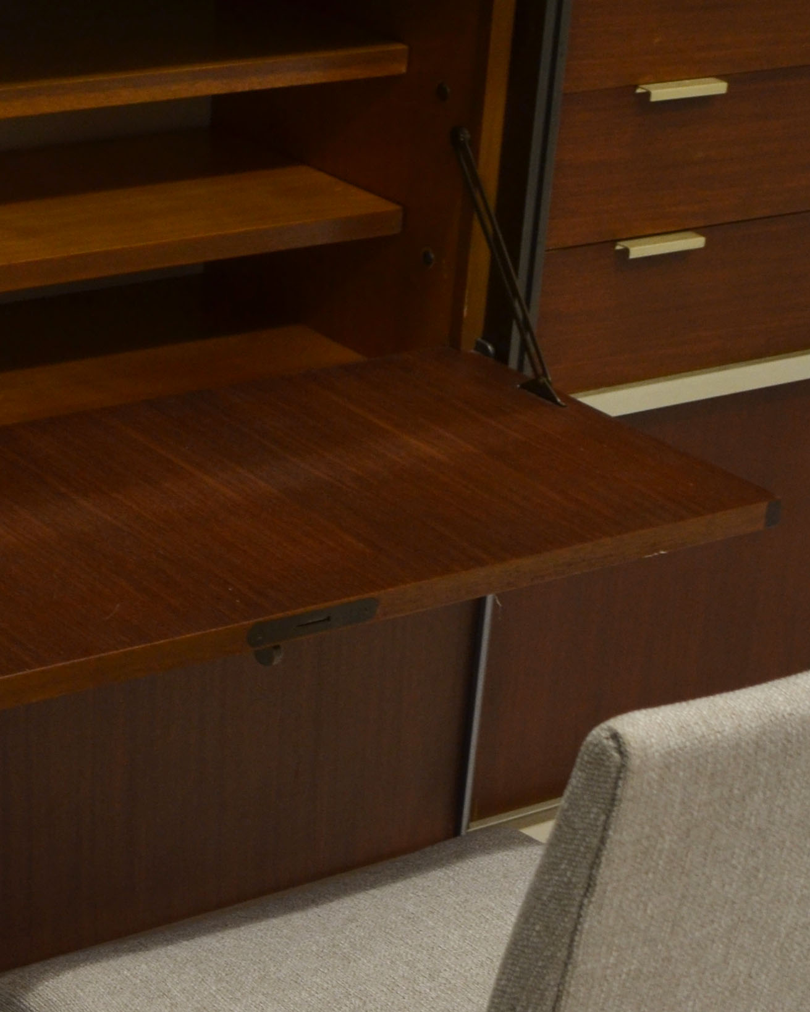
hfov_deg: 16.2
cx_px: 282
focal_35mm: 95
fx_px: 2847
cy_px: 1008
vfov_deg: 19.6
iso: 400
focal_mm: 24
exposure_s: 1/15
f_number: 4
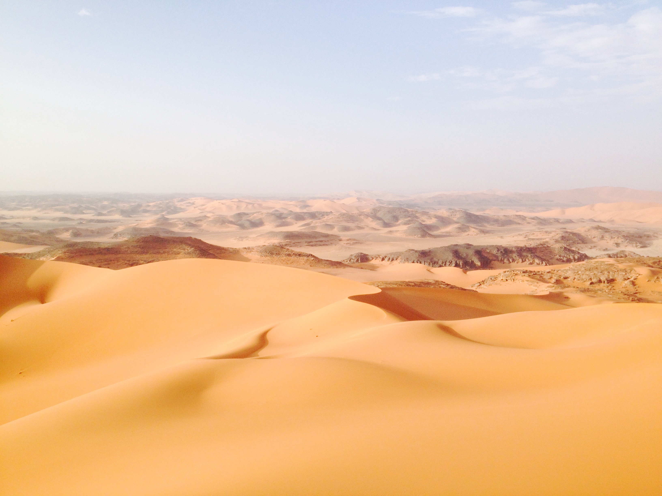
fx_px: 669
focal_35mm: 35
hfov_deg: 52.6
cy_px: 248
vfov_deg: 40.7
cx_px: 331
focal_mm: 4.28
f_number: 2.4
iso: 50
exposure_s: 1/1042
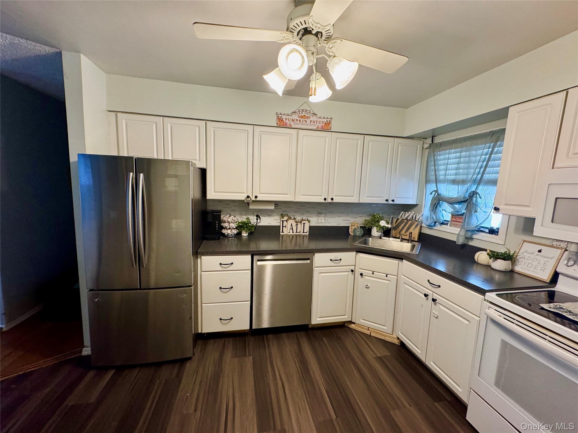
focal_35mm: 14
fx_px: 234
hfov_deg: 102.1
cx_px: 289
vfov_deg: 85.7
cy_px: 216
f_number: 2.2
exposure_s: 1/60
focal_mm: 2.22
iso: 320
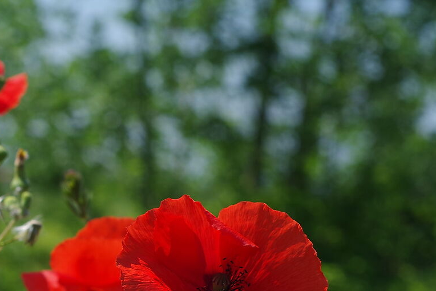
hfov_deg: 12.8
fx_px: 1902
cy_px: 377
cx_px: -61
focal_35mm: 157
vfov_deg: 8.6
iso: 100
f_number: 7.1
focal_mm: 50
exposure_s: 1/60
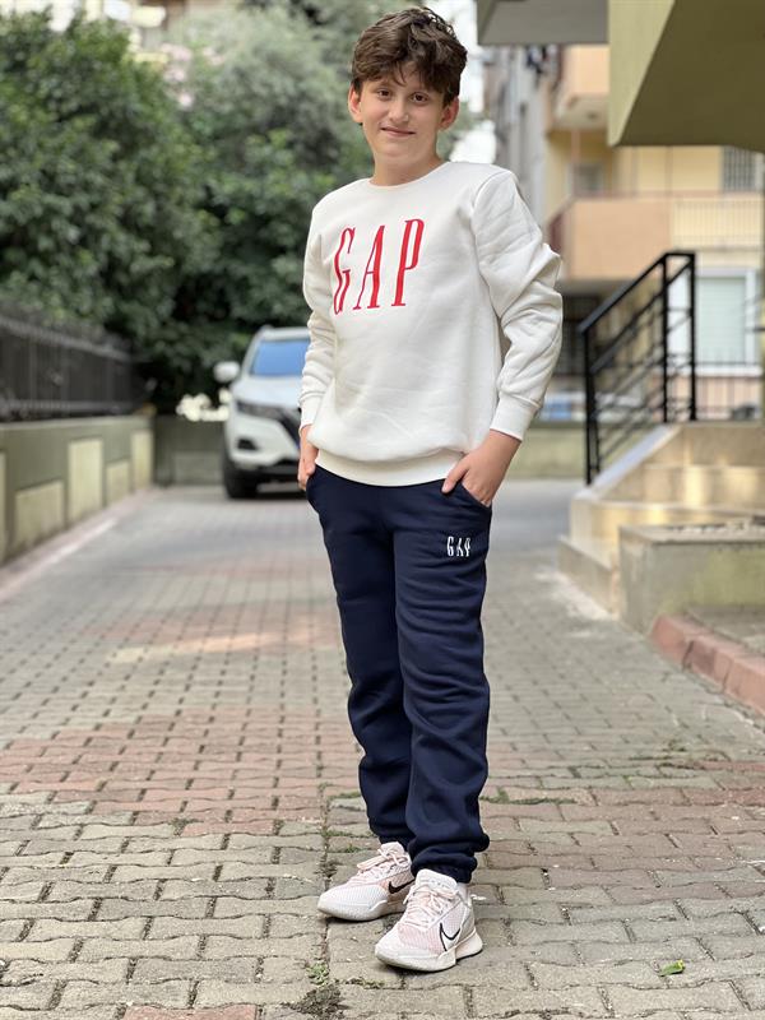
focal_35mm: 77
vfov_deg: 25.3
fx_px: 2269
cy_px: 510
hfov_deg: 19.1
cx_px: 382
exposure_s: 1/121
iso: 40
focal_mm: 9
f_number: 2.8
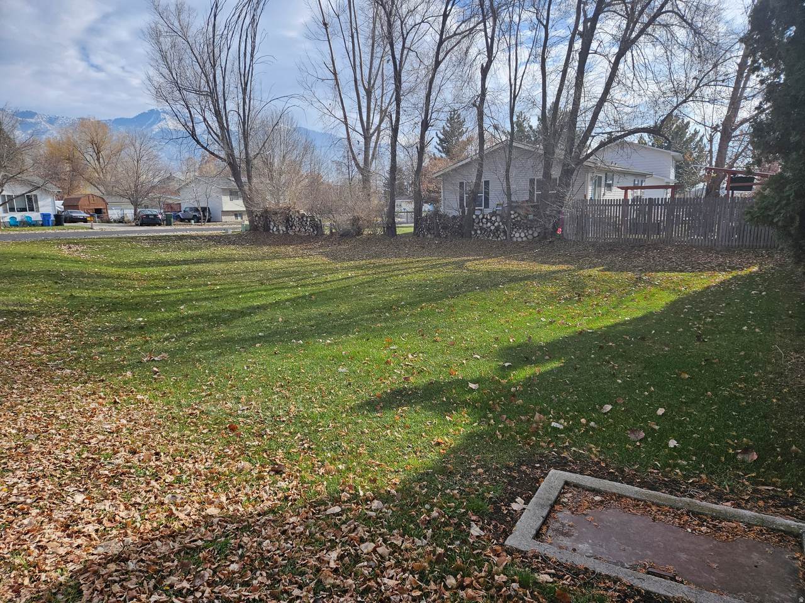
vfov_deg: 58.9
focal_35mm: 23
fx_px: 535
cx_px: 402
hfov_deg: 73.9
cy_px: 302
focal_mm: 5.4
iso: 40
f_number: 1.8
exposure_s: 1/2000
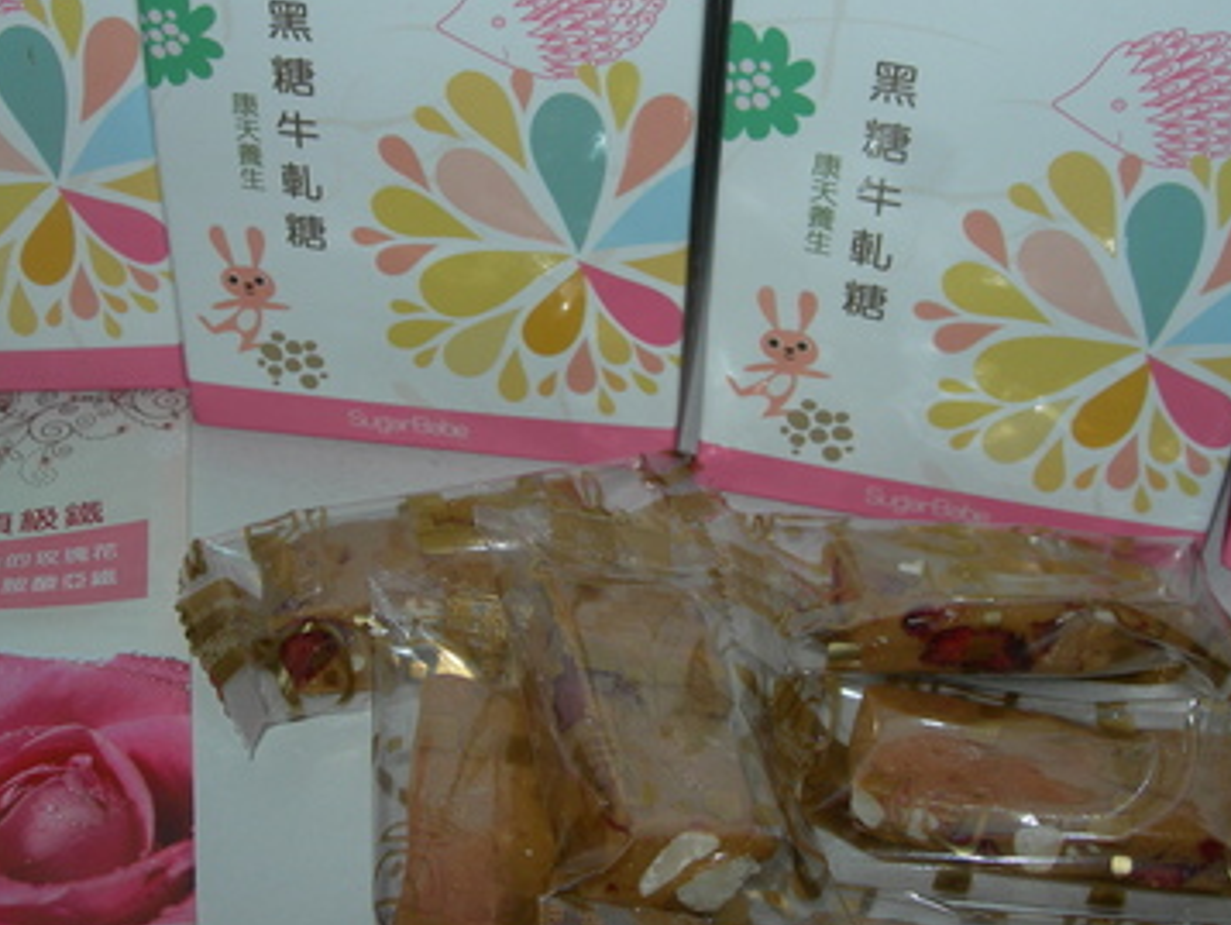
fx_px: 1886
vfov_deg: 27.6
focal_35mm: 53
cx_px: 650
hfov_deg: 36.1
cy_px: 435
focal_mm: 7.8
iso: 50
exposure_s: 1/60.1
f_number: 4.8
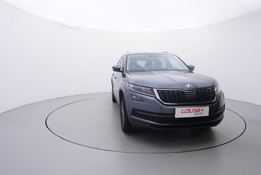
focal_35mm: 22
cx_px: 130
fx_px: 163
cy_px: 88
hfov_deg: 77.3
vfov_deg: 56.2
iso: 200
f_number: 5
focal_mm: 15
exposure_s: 1/80
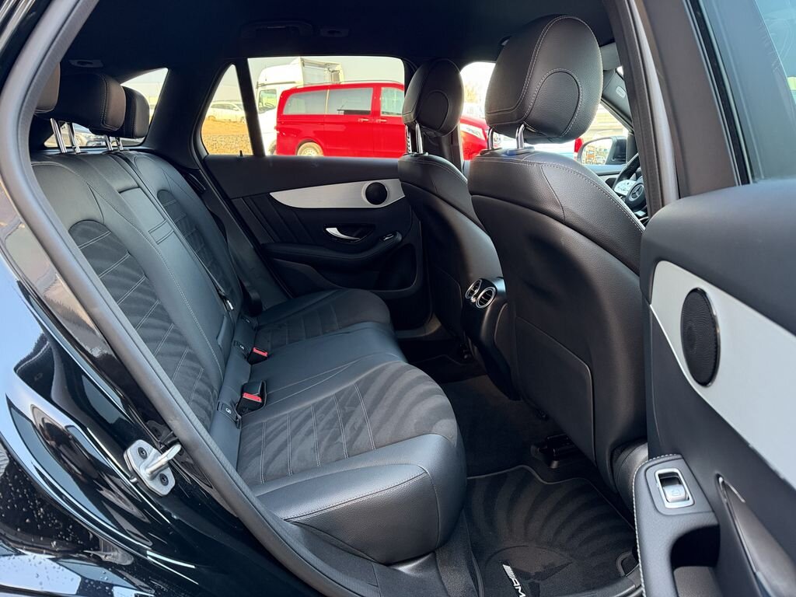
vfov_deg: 56.8
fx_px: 552
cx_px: 398
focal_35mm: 24
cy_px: 298
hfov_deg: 71.6
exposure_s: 1/60
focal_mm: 6.76
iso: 400
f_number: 1.78
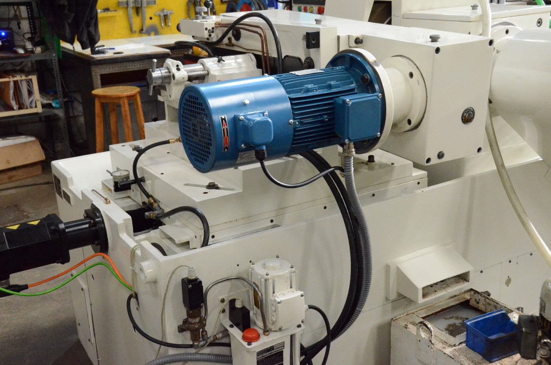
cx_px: 276
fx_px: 642
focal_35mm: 42
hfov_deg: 46.5
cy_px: 182
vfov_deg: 31.8
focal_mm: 28
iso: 6400
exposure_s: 1/160
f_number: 6.3
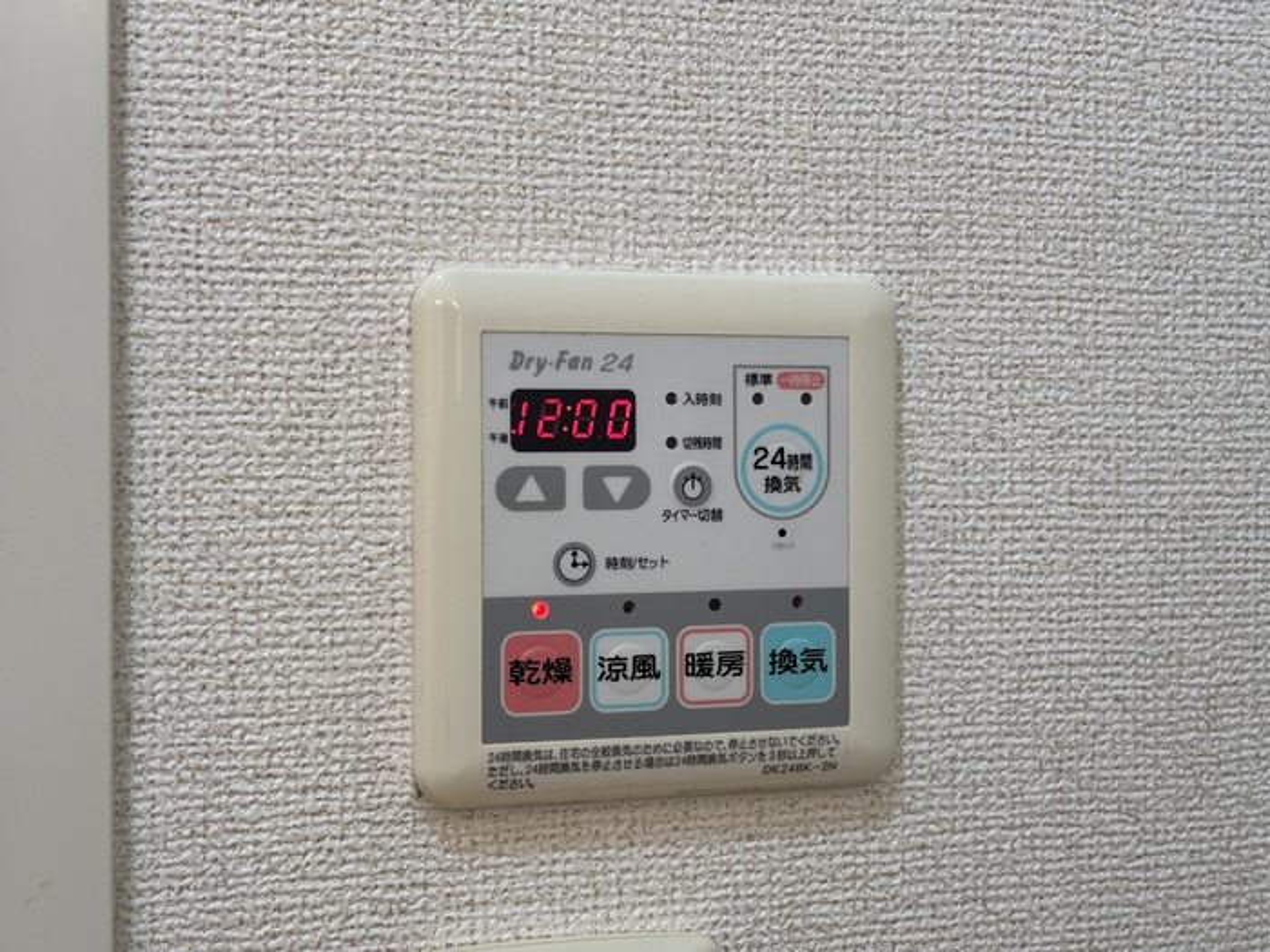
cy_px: 476
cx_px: 635
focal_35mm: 52
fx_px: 1908
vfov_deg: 28.0
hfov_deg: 36.8
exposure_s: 1/60
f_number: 1.6
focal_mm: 5.96
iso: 64
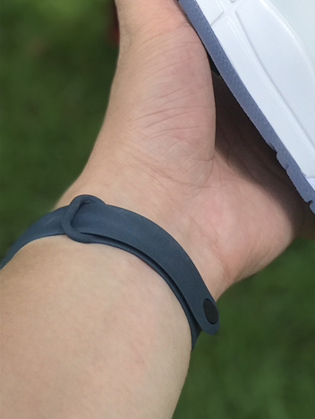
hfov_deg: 12.2
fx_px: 1453
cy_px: 9
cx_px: 330
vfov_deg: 16.1
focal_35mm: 120
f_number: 2.8
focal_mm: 6.6
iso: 20
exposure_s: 1/507
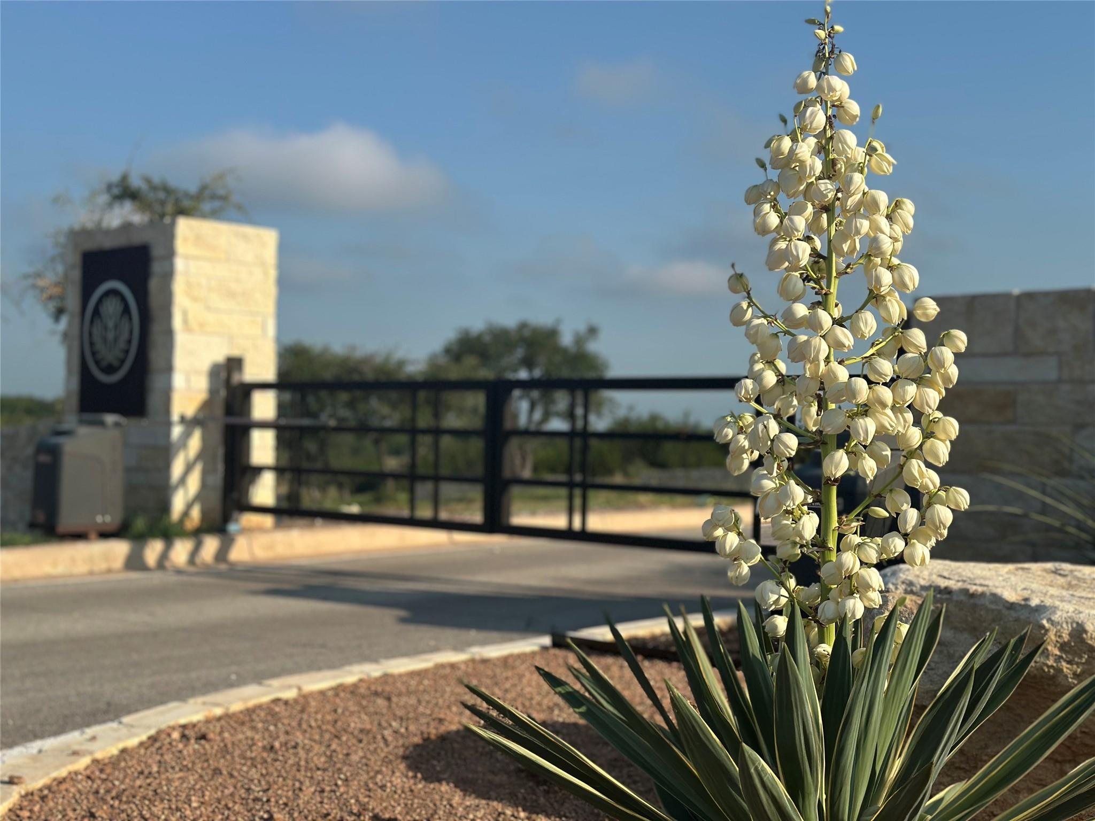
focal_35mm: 48
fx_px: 1518
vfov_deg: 30.3
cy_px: 410
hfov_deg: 39.7
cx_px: 548
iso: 100
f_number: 1.78
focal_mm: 6.86
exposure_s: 1/6623
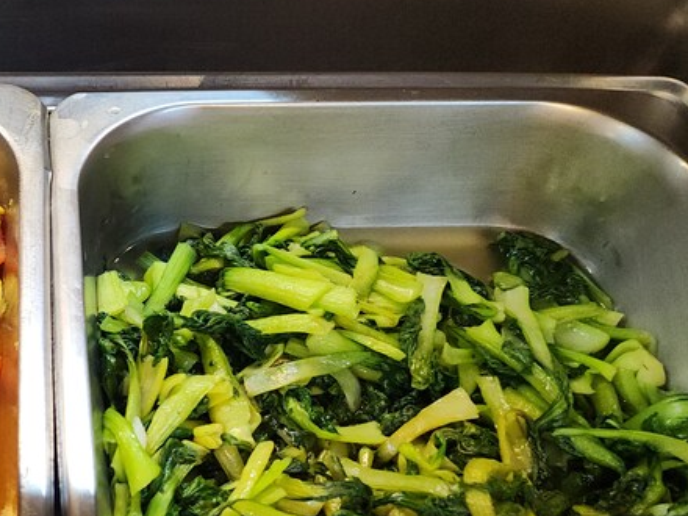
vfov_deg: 29.1
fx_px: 934
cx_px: 28
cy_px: 504
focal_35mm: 47
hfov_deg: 37.0
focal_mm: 6.4
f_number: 1.8
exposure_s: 1/50
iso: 320
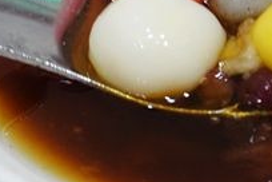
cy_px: -7
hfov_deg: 18.6
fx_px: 771
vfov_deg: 13.2
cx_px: 352
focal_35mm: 102
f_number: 4
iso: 800
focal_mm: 11.81
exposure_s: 1/30
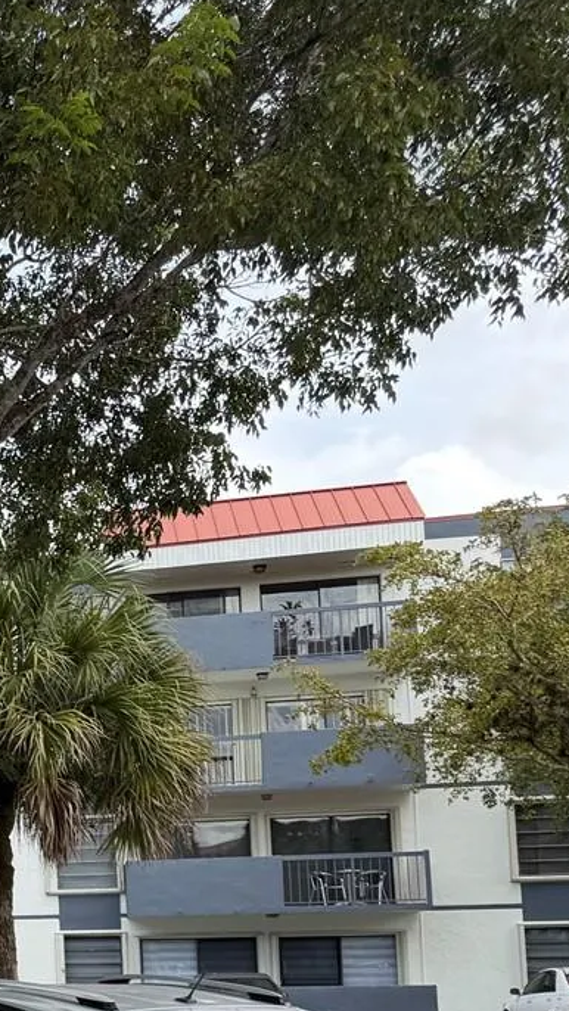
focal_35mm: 61
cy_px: 843
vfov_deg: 33.1
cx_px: -541
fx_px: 1636
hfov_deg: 15.9
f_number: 1.78
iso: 100
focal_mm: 6.76
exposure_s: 1/2299
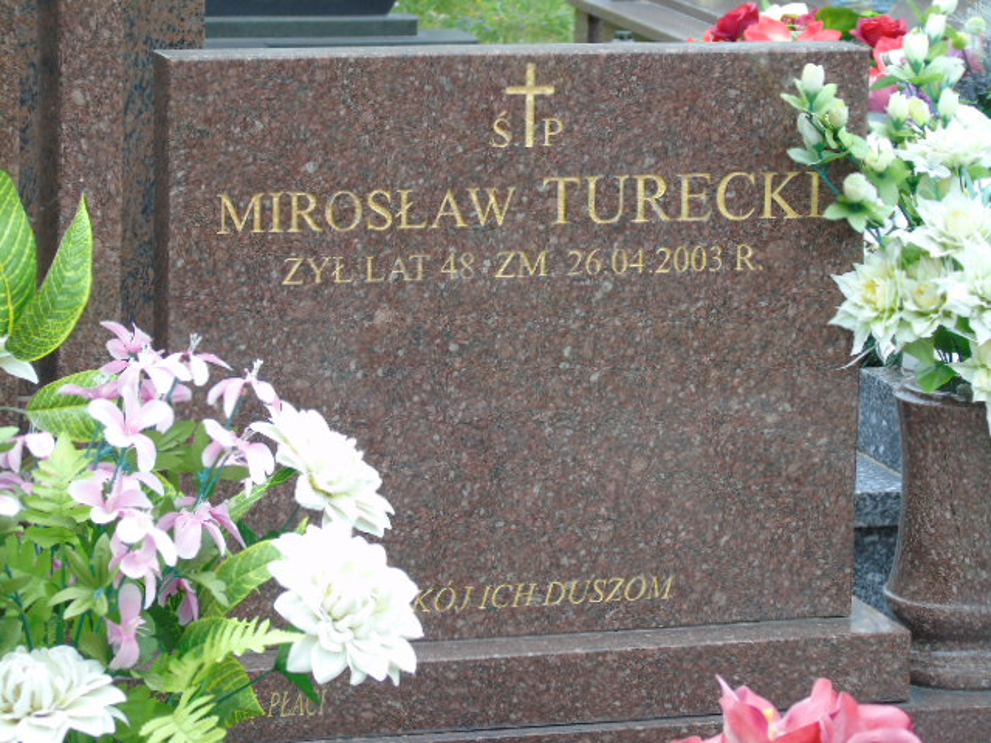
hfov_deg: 15.9
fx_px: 3550
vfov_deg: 12.0
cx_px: 496
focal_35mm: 124
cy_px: 372
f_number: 4.6
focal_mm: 22
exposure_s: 1/60
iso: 80
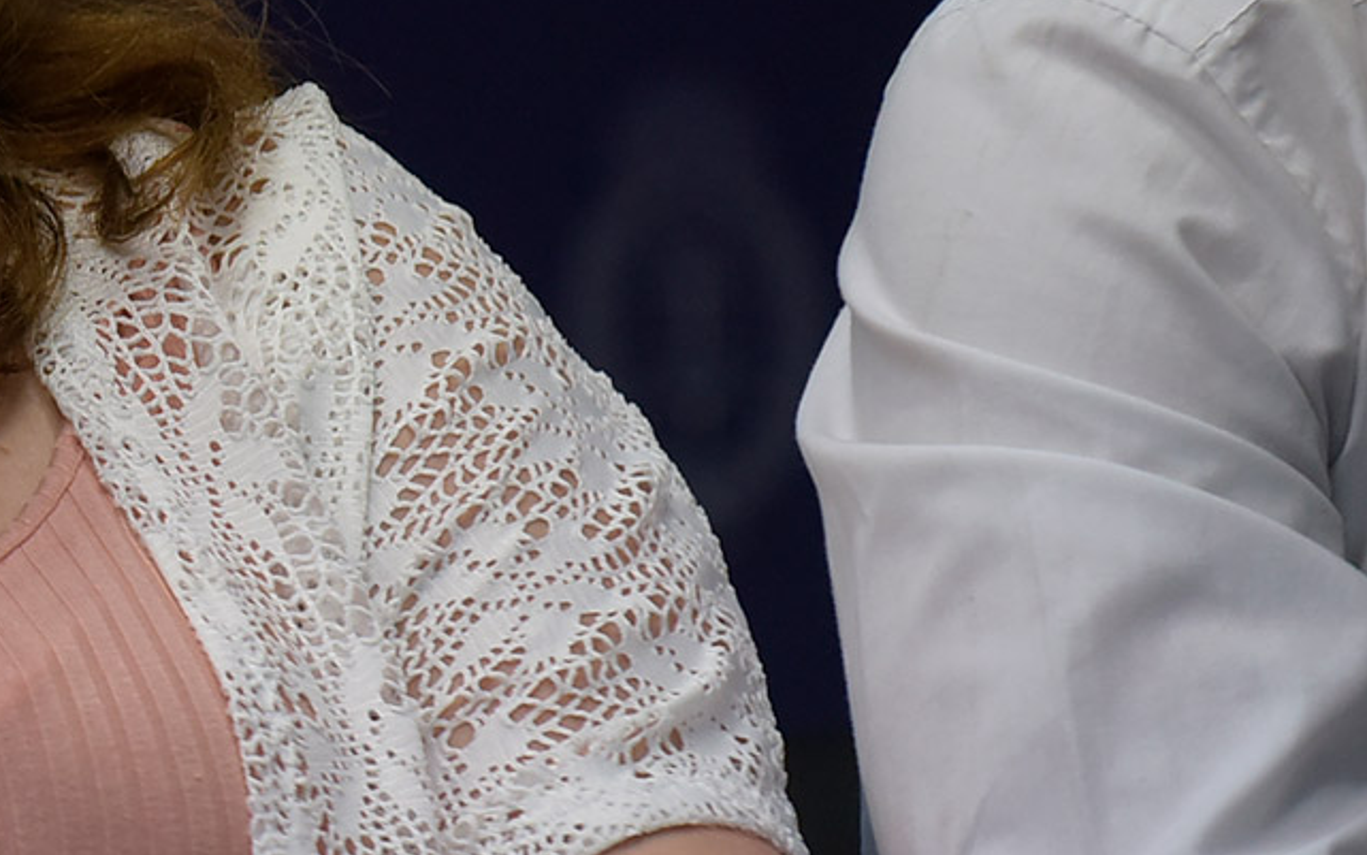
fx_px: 19341
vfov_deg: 2.5
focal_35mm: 519
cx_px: -542
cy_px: 5
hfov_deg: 4.0
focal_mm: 170
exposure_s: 1/320
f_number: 3.2
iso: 1250
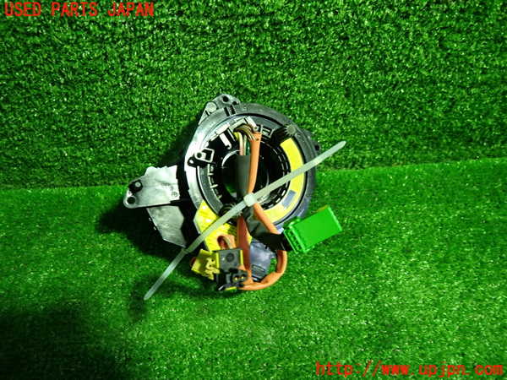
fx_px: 366
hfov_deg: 69.4
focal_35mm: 25
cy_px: 190
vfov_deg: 54.9
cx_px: 254
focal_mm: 4.5
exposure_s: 1/30
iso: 250
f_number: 2
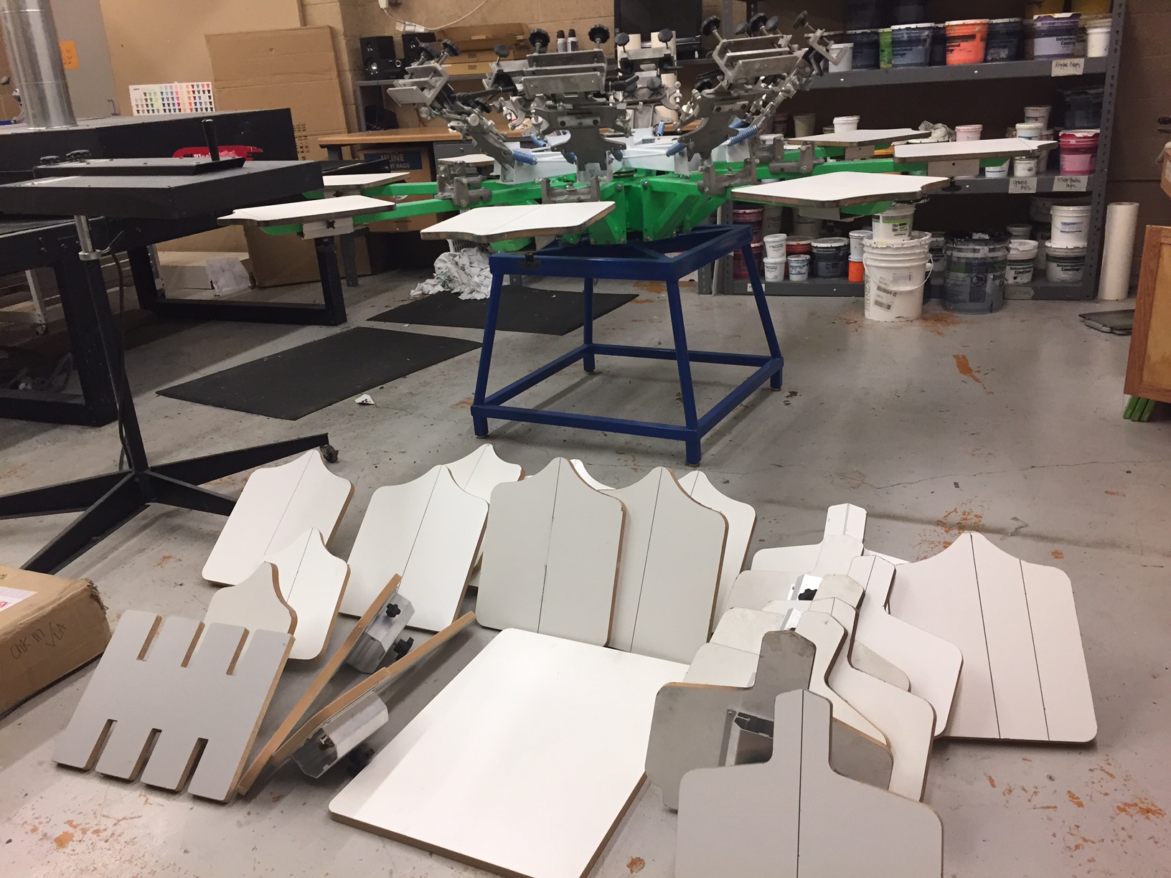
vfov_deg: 48.2
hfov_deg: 61.7
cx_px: 586
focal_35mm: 29
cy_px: 439
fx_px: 981
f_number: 2.2
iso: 50
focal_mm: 4.15
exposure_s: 1/30
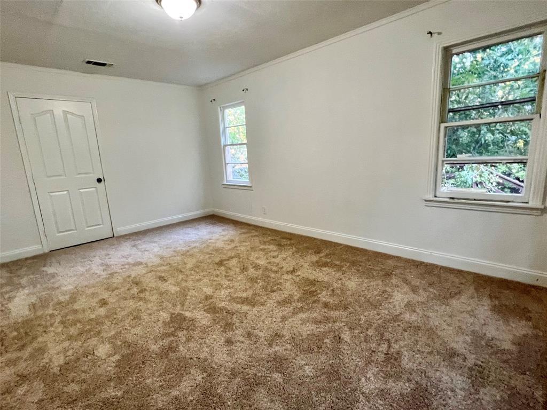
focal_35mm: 13
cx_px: 274
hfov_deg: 106.2
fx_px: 205
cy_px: 205
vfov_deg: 89.9
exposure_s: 1/60
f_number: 1.8
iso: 250
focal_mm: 1.57
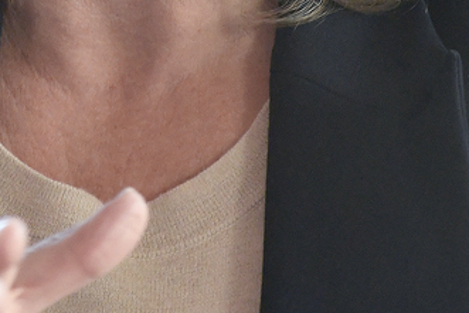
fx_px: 11808
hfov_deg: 2.3
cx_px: 54
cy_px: -160
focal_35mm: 906
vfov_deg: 1.5
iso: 1250
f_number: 6.3
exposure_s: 1/160
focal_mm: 200
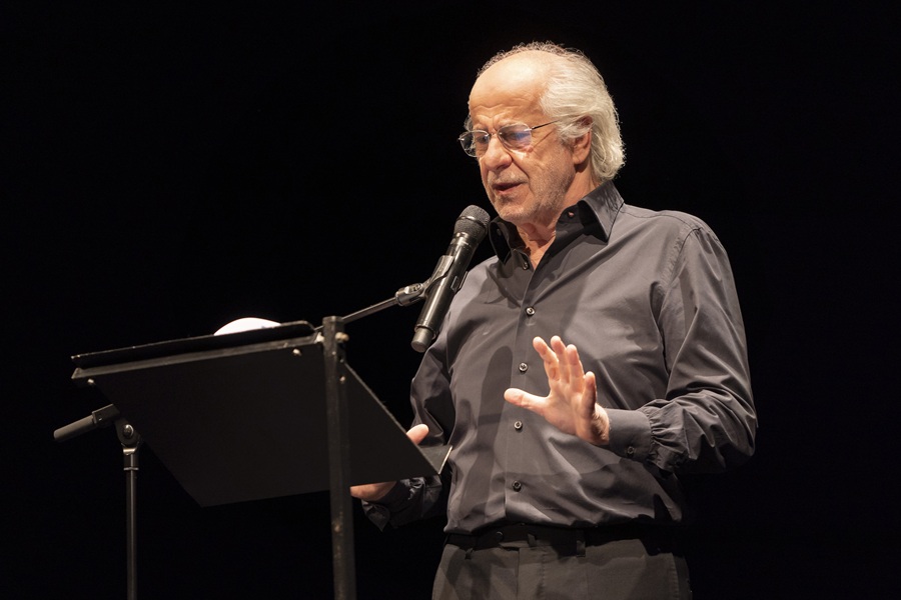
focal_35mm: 200
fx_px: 5005
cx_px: 450
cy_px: 300
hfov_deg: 10.3
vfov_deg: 6.9
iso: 1600
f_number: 4
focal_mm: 200
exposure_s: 1/100
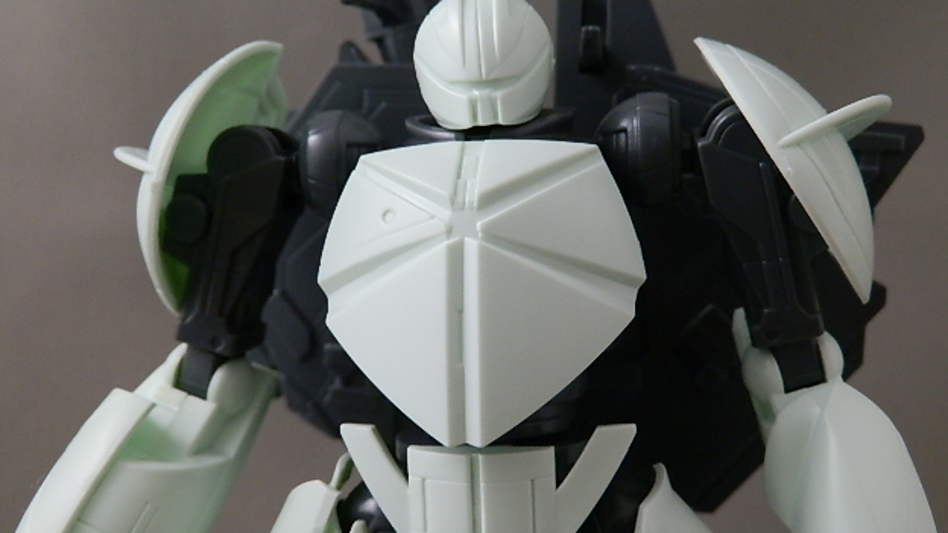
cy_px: 267
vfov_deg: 31.2
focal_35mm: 38
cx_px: 483
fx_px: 955
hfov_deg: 52.8
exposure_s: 1/13
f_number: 3.5
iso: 200
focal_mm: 6.17
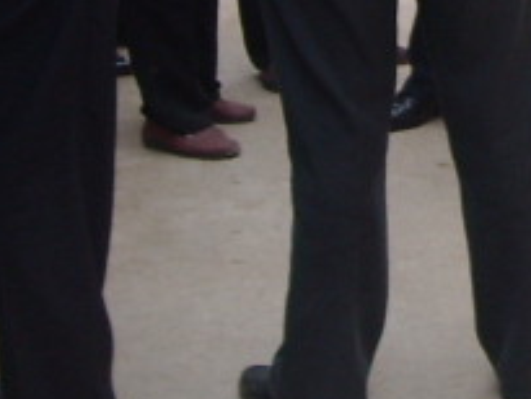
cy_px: -355
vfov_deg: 8.1
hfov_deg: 10.8
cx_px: 863
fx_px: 2686
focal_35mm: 175
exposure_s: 1/154
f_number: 5.6
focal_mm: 5.7
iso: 64
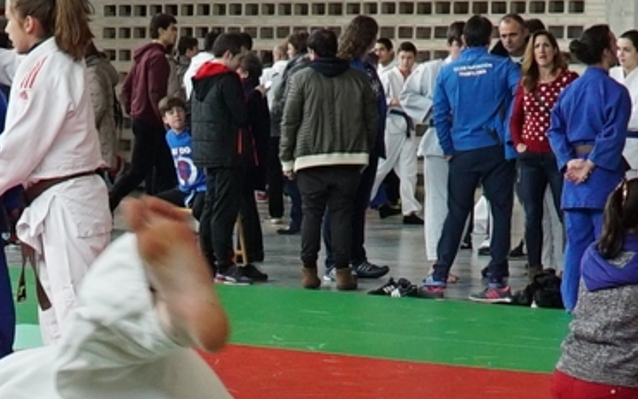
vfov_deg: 9.2
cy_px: 571
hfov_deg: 15.0
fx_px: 2416
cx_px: 138
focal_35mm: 139
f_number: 5.6
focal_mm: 28
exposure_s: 1/500
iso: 1600
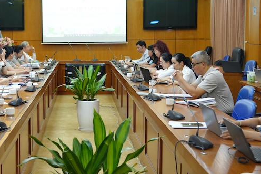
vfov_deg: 19.1
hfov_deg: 28.2
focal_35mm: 71
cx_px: 81
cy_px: 68
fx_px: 514
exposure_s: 1/160
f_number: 3.5
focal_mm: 44
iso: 1600
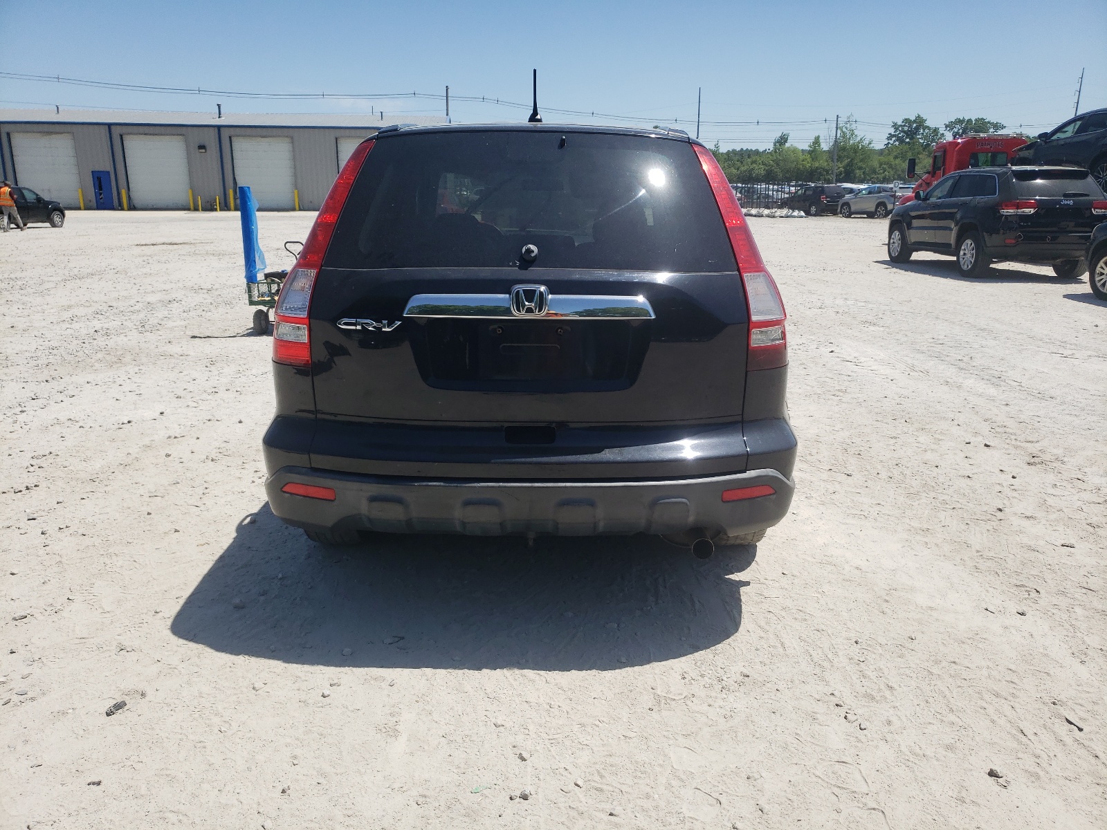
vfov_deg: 53.1
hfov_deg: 67.3
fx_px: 831
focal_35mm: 26
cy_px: 415
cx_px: 554
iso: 50
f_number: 1.5
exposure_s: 1/3333
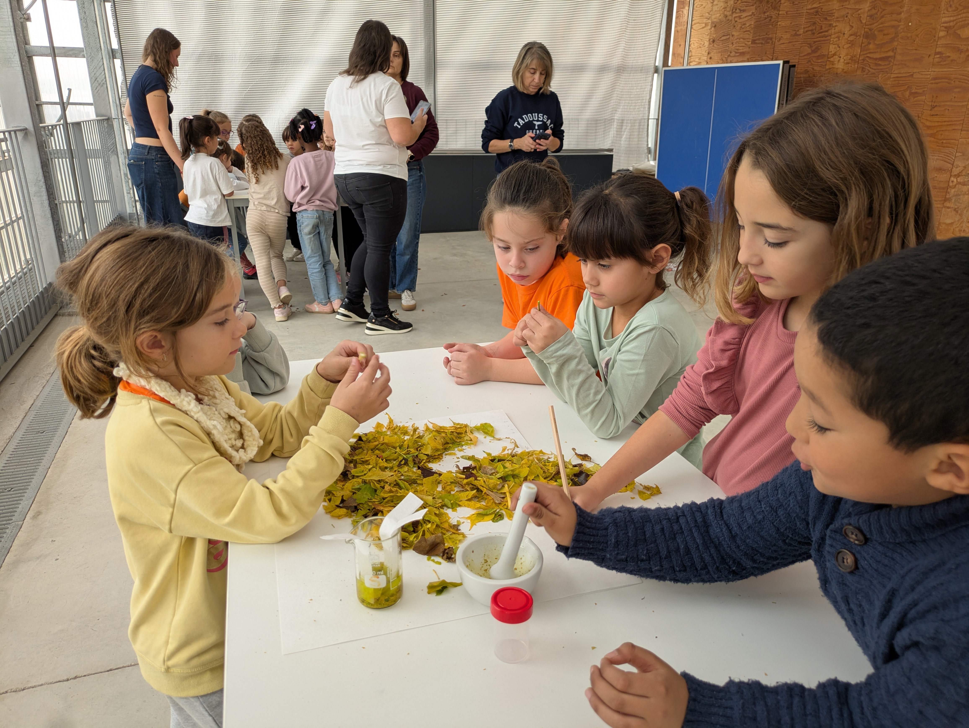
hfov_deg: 69.4
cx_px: 484
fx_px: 700
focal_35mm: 25
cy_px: 364
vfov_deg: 54.9
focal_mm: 5.43
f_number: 1.89
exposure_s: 1/100
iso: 64
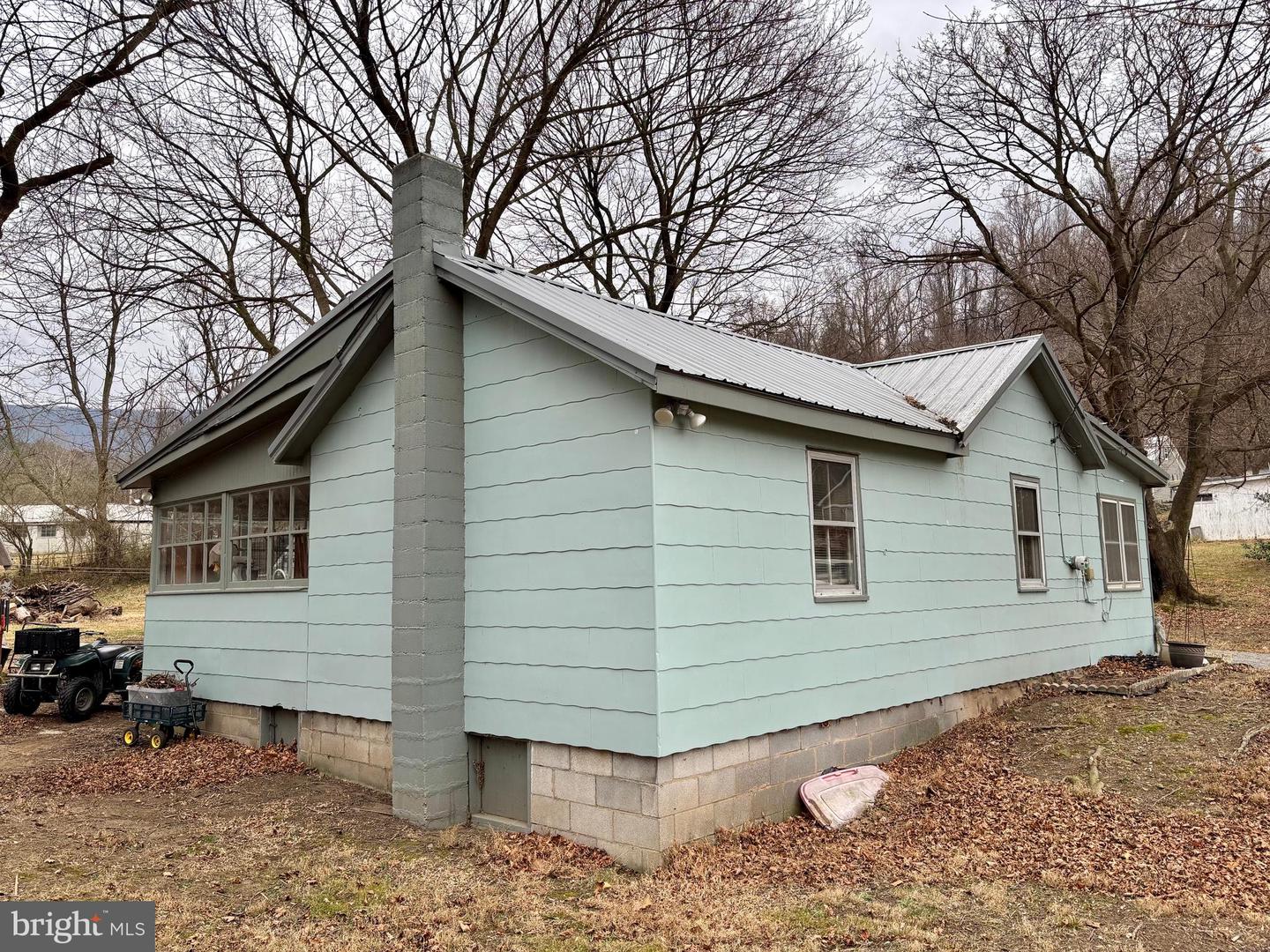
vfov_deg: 53.1
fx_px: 954
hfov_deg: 67.3
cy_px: 476
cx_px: 635
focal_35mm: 26
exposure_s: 1/539
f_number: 1.6
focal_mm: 5.96
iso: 50
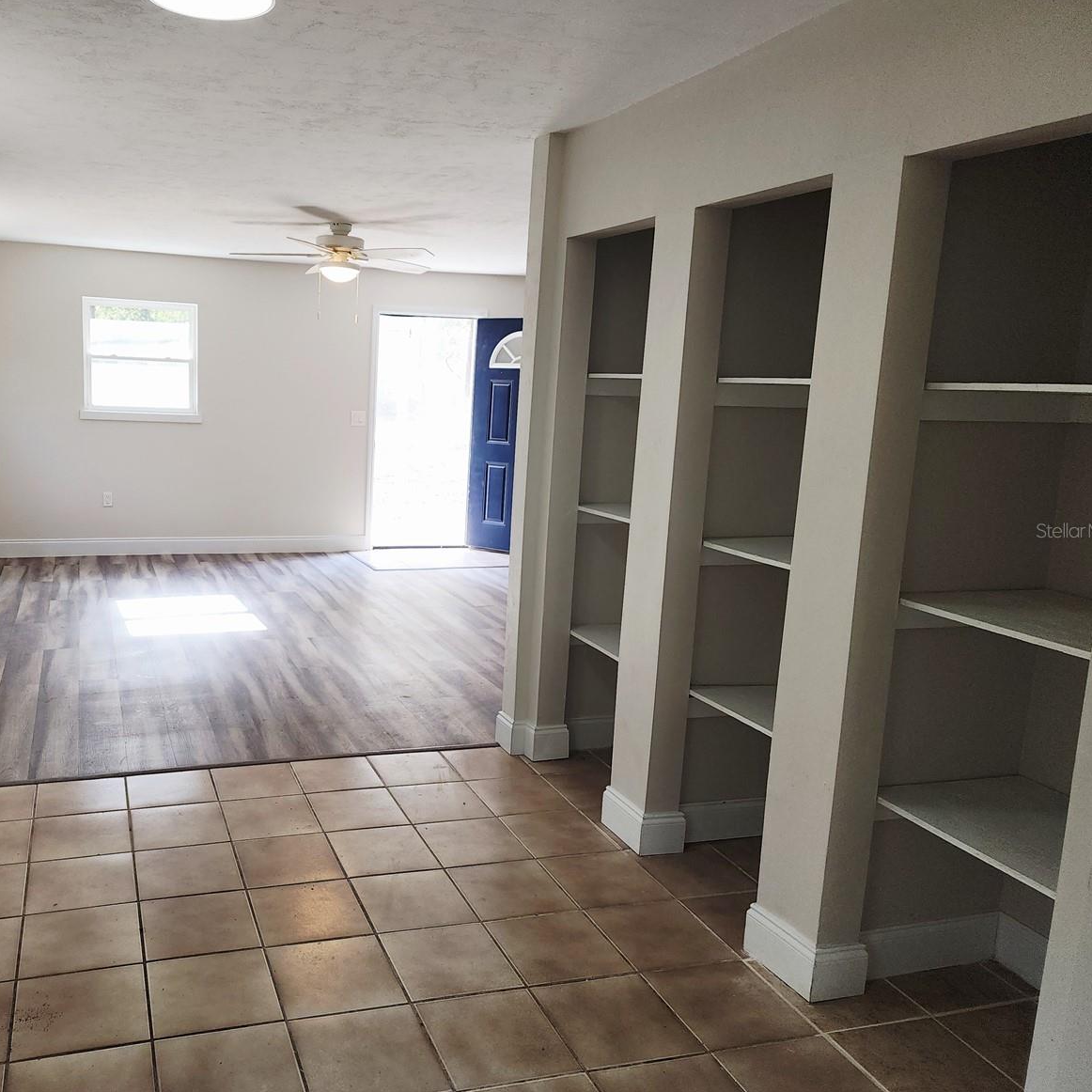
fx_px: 999
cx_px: 373
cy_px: 530
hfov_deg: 56.2
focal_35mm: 28
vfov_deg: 57.3
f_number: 1.8
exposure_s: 1/60.2
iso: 32
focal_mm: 6.4
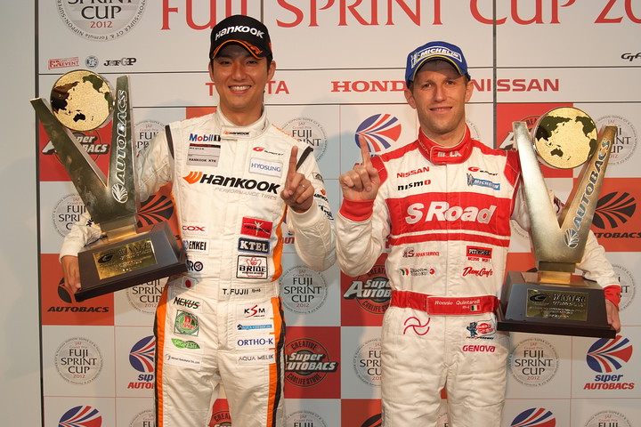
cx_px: 320
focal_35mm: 42
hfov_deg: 46.4
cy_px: 214
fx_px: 748
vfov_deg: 31.9
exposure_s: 1/80
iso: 400
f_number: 4
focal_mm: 28
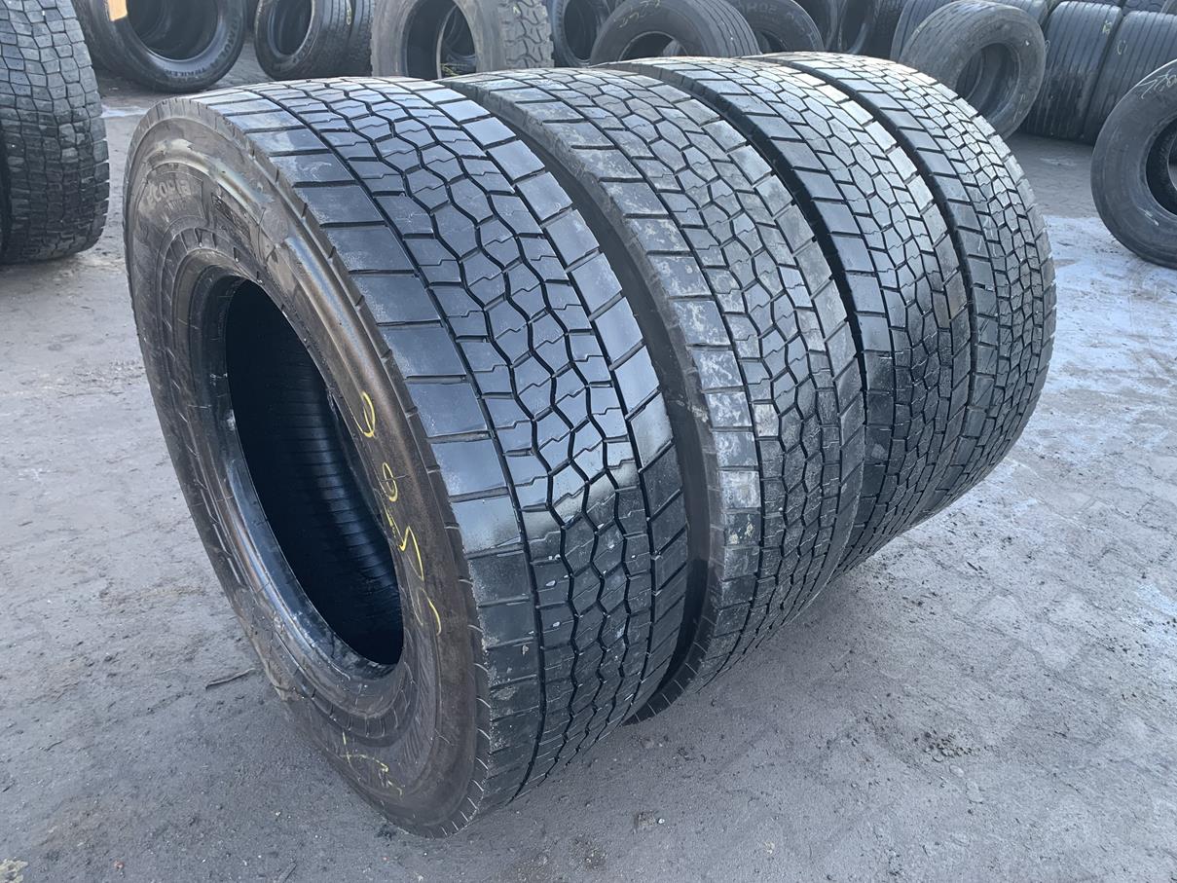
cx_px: 588
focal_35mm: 26
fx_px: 884
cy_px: 442
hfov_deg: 67.3
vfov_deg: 53.1
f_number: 1.8
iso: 64
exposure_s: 1/121
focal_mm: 4.25
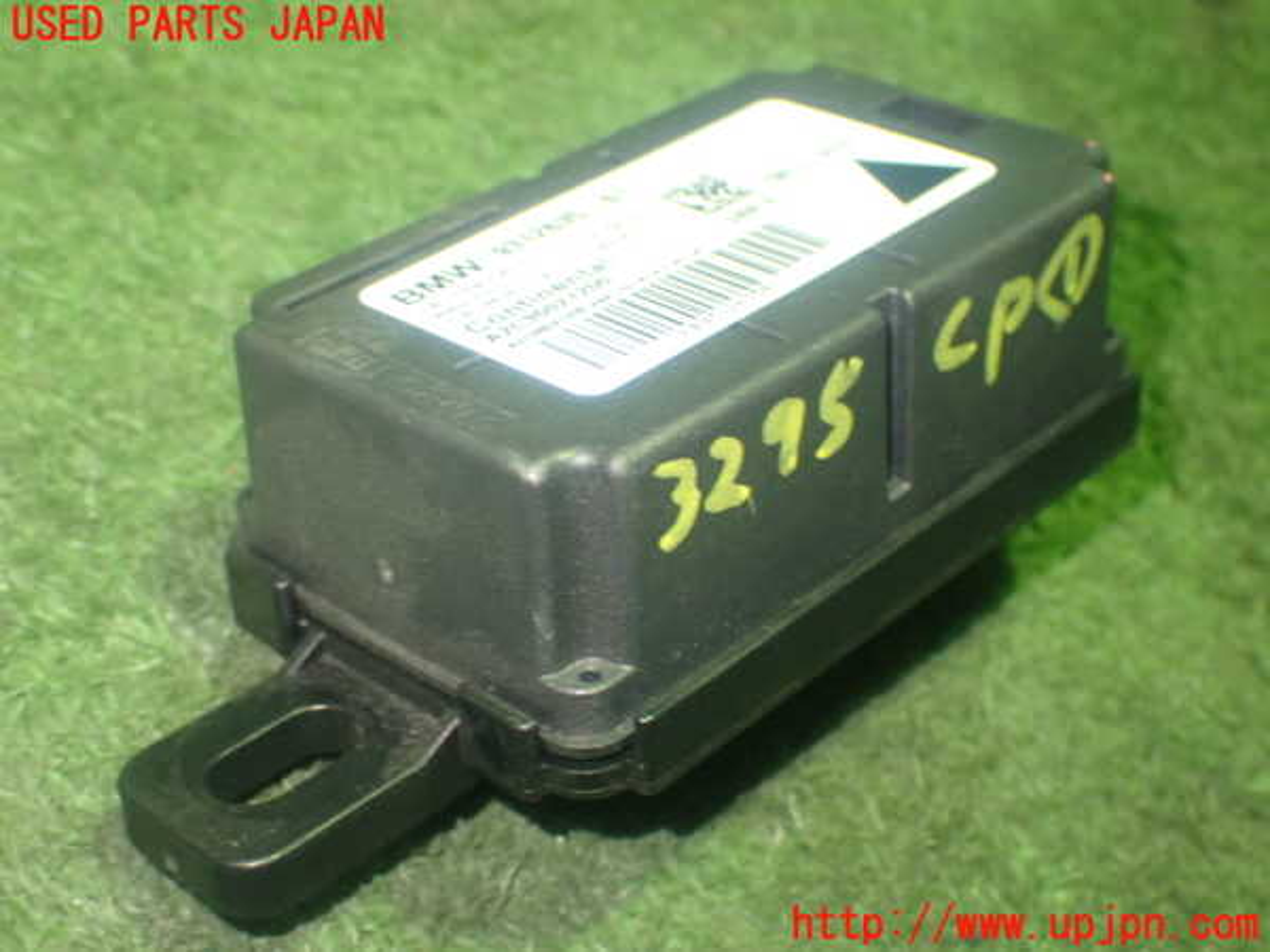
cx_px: 635
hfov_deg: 33.2
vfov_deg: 25.2
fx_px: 2128
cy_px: 476
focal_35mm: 58
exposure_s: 1/20
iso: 800
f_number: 3.5
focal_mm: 10.35
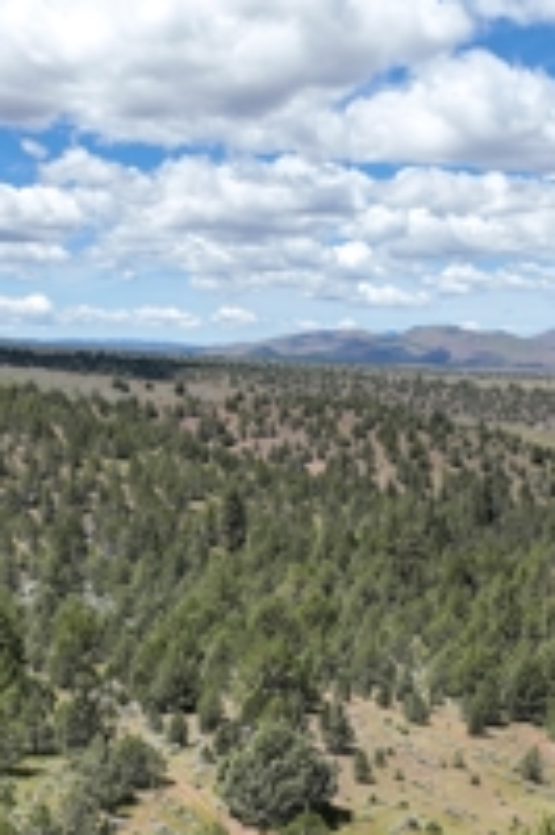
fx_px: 1158
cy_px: 622
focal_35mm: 50
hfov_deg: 26.9
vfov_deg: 38.6
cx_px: 271
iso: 140
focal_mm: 12.29
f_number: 2.8
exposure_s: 1/2000
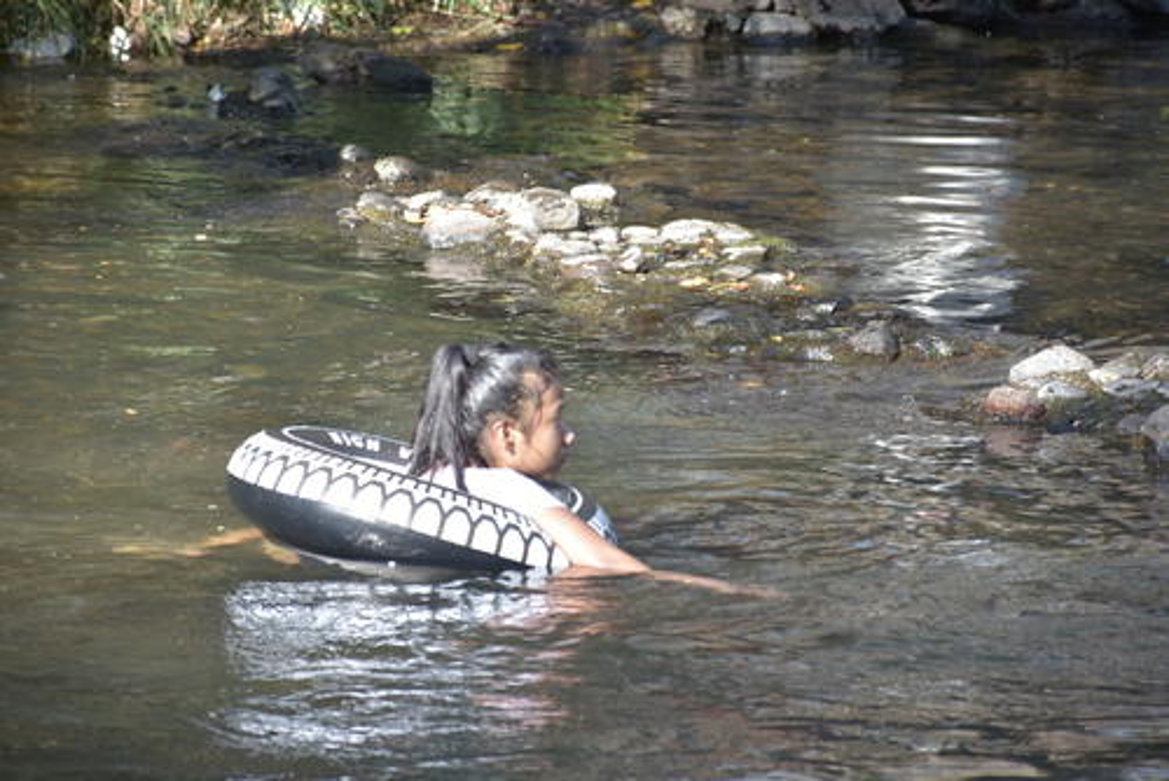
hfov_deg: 9.8
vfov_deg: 6.6
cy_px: 390
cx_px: 584
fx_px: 6823
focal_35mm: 210
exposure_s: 1/60
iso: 125
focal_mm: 140
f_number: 5.6
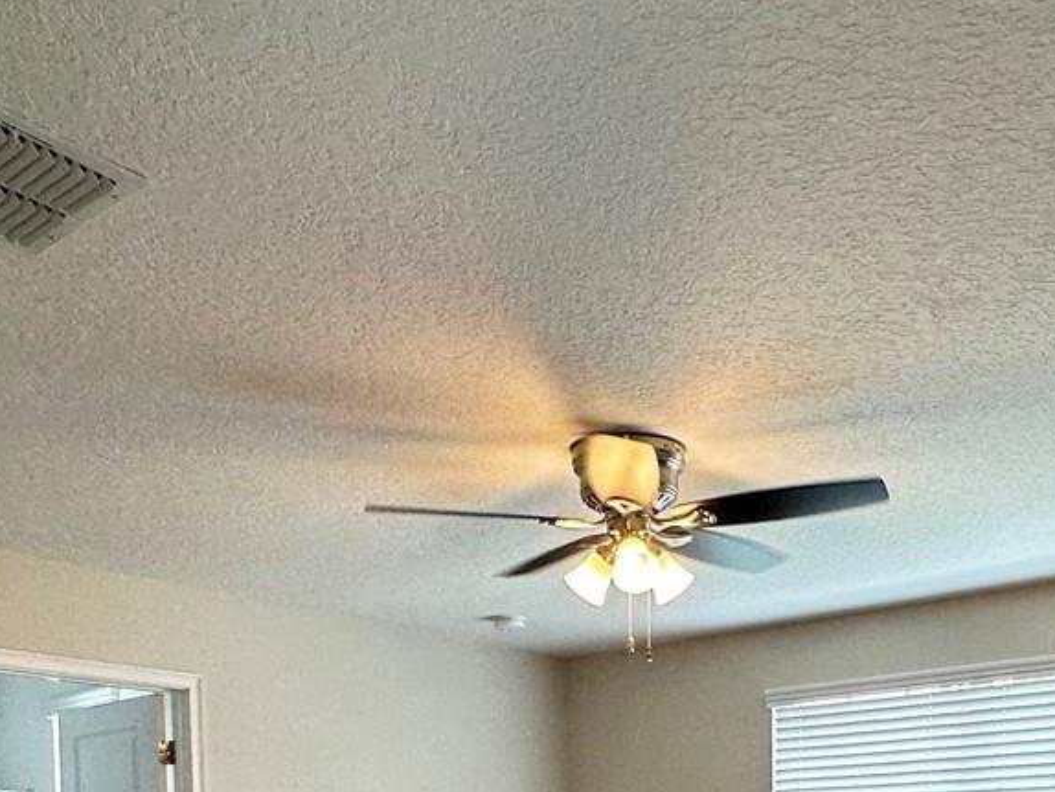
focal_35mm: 39
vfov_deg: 31.5
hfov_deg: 47.4
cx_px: 667
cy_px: 926
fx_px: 1189
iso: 125
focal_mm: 2.22
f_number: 2.2
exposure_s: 1/120
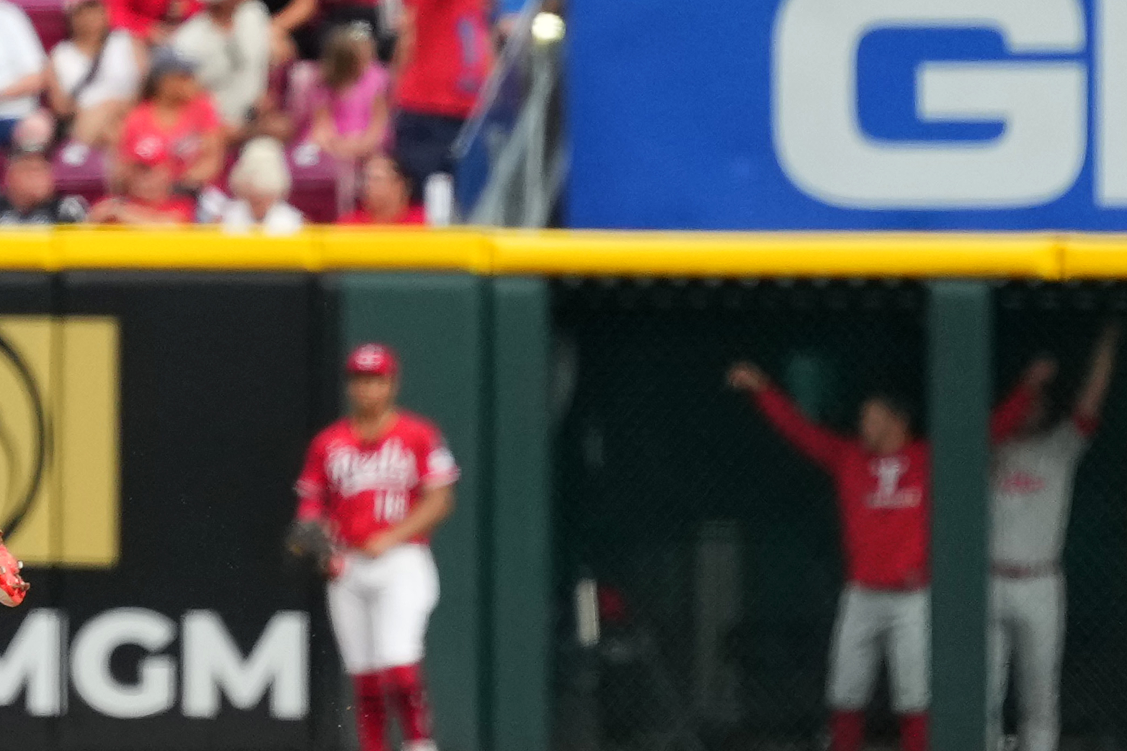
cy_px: 230
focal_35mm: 467
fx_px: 14618
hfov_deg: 4.4
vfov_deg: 2.9
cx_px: 49
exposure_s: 1/1600
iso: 1250
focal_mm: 150
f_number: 2.5
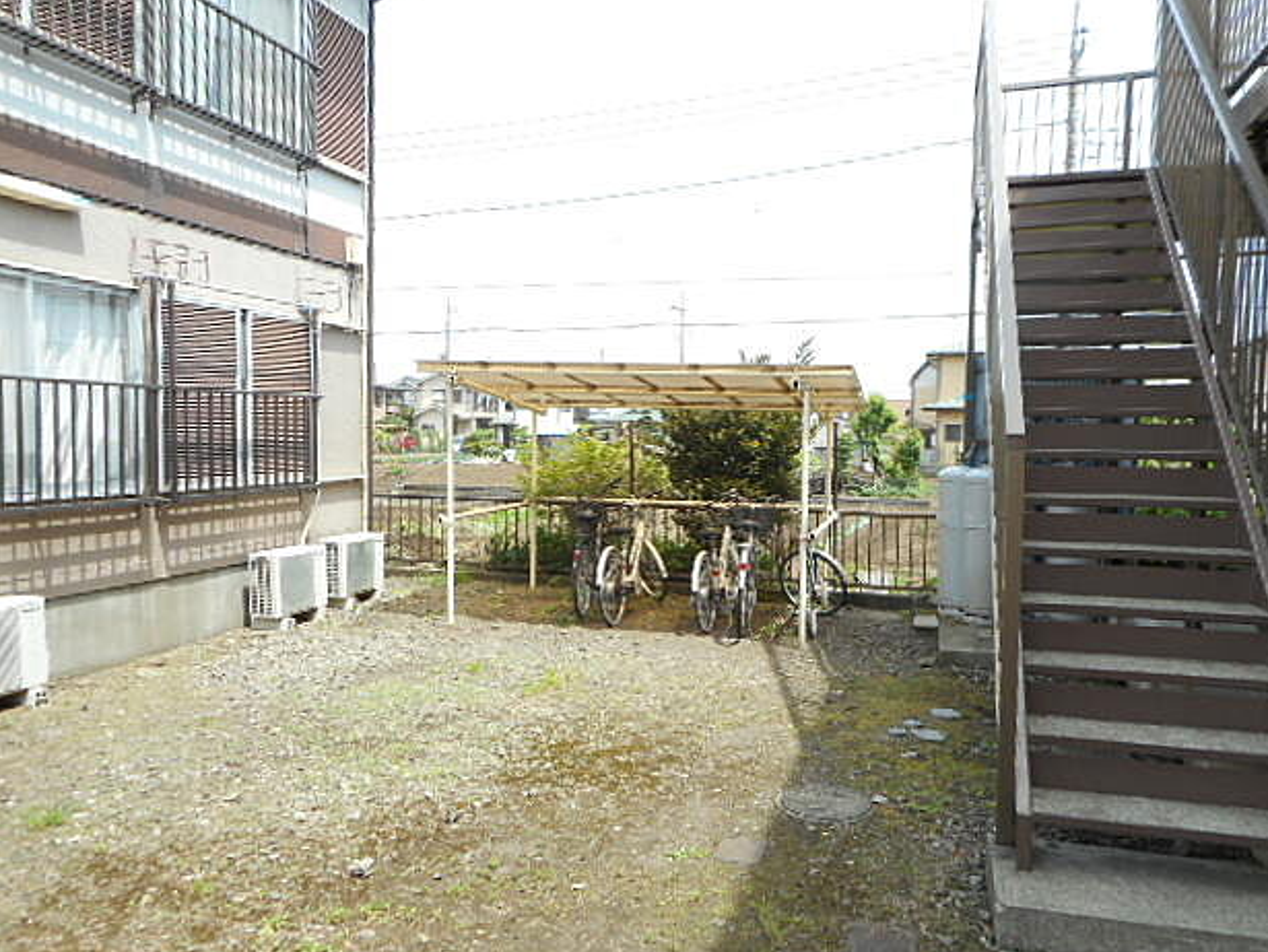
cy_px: 478
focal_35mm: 26
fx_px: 953
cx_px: 656
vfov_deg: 53.1
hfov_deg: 67.3
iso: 80
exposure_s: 1/250
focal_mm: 4.5
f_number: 3.7
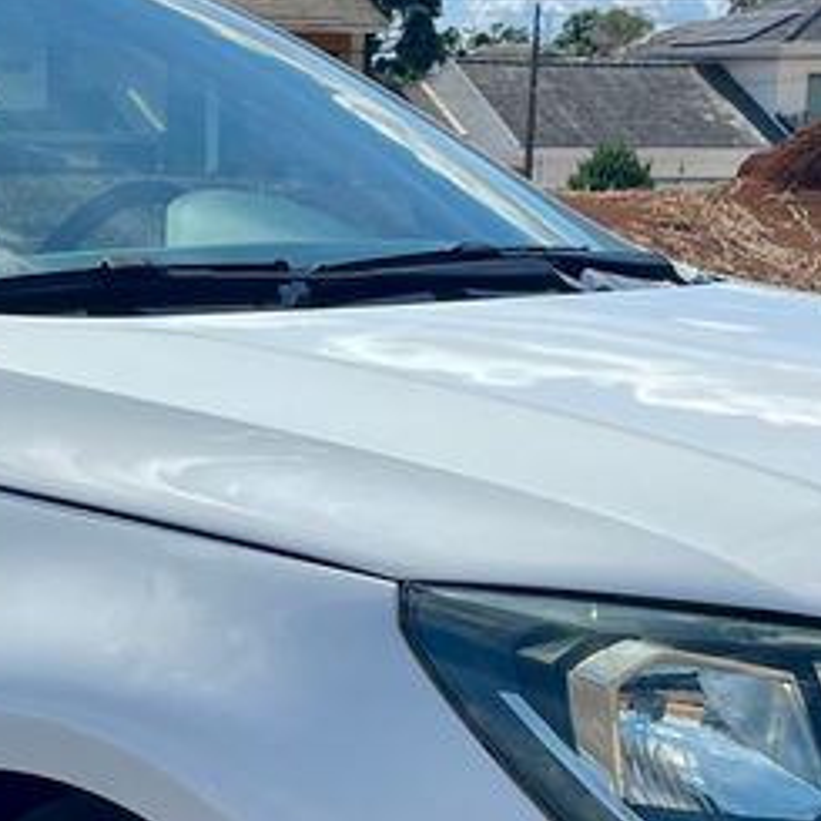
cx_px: 23
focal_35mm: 76
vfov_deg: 22.3
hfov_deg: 22.0
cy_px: 717
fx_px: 2039
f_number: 1.6
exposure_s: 1/5076
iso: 50
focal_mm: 5.1
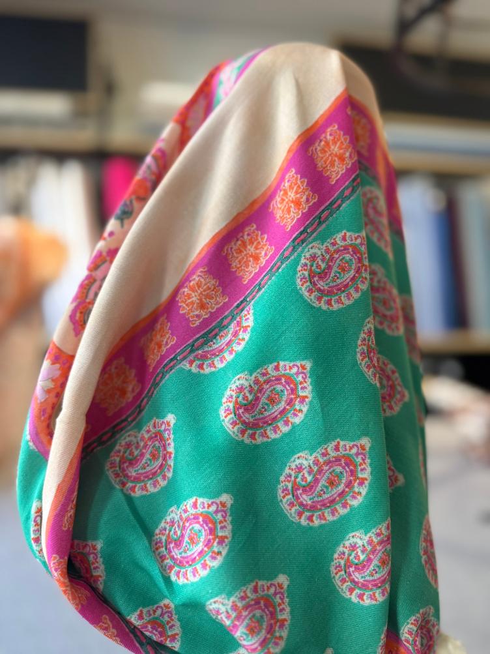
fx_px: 453
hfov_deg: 56.8
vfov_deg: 71.6
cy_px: 327
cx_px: 245
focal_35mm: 24
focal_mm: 6.76
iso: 160
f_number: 1.78
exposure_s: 1/100
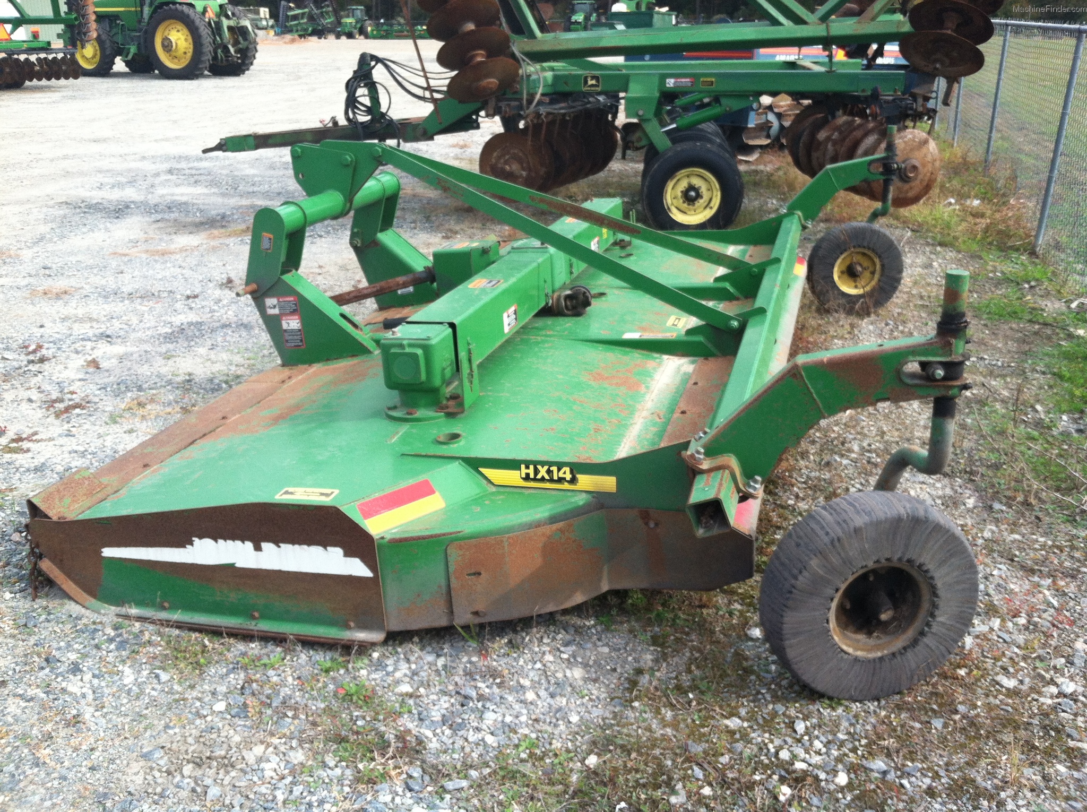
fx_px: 1098
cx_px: 544
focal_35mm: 35
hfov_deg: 52.7
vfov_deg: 40.6
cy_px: 406
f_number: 2.8
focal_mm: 3.85
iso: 80
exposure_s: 1/556
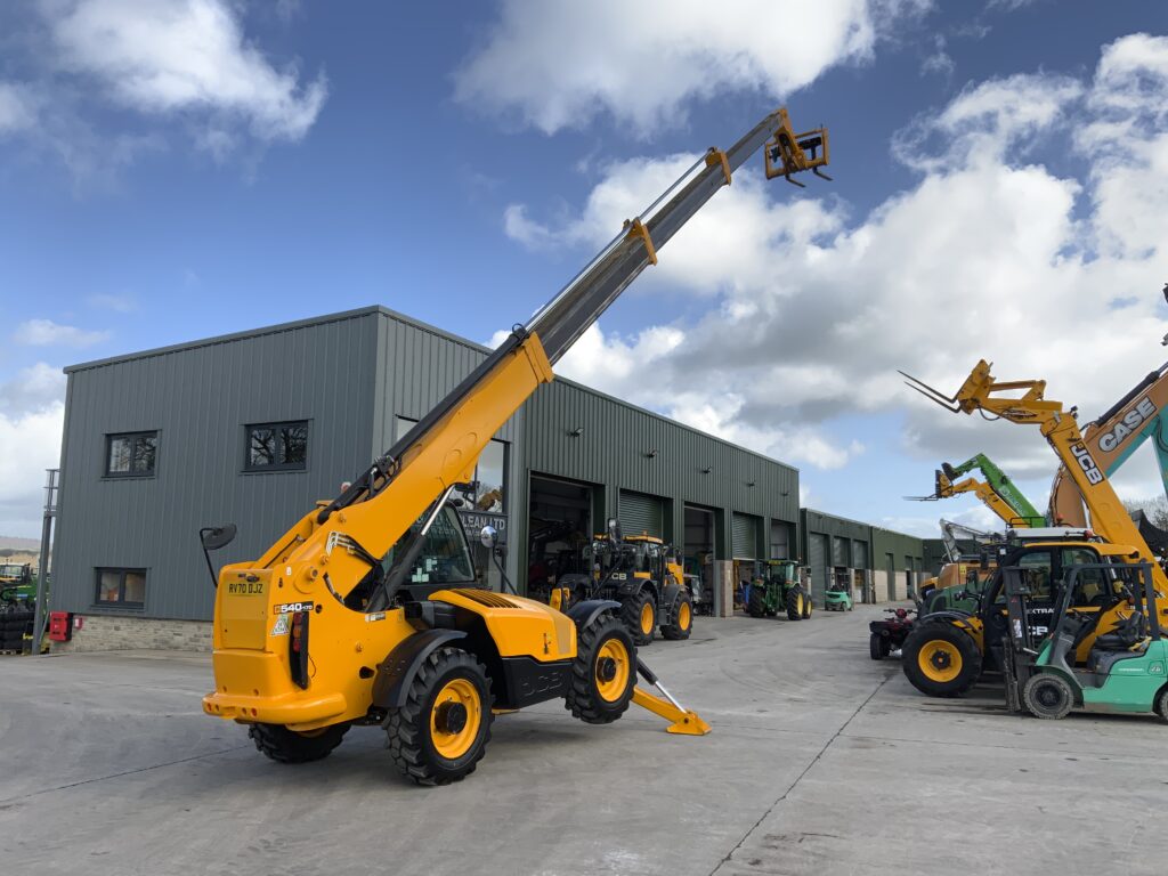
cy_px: 438
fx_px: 979
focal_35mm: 29
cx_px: 584
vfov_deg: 48.2
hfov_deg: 61.7
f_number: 1.8
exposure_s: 1/586
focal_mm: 3
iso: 16
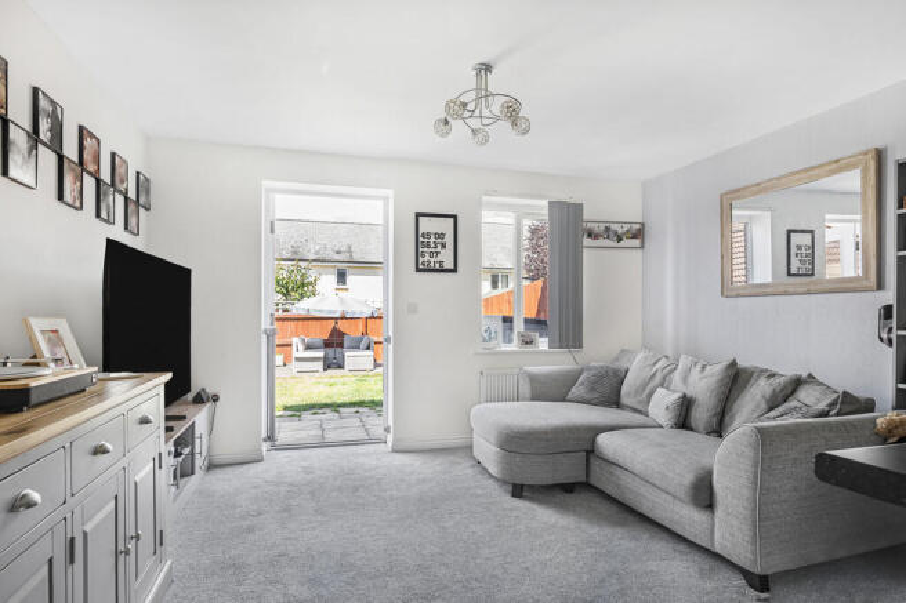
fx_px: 503
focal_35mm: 20
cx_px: 453
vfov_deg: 61.9
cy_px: 302
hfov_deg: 84.0
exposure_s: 1/3
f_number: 8
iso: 200
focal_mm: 20
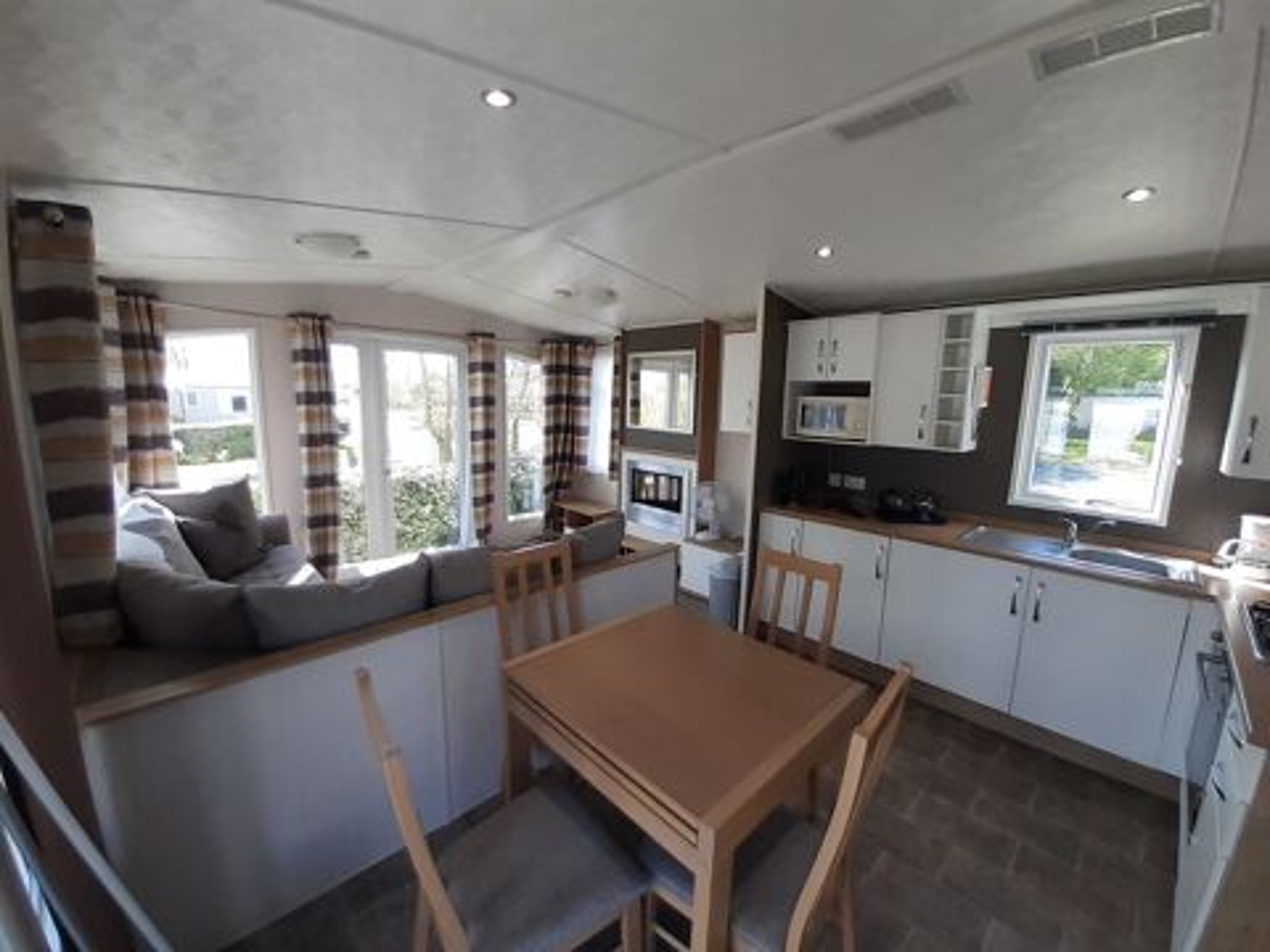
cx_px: 635
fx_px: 477
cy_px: 476
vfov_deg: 89.9
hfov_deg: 106.2
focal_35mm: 13
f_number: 2.2
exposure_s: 1/101
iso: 40
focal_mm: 1.13
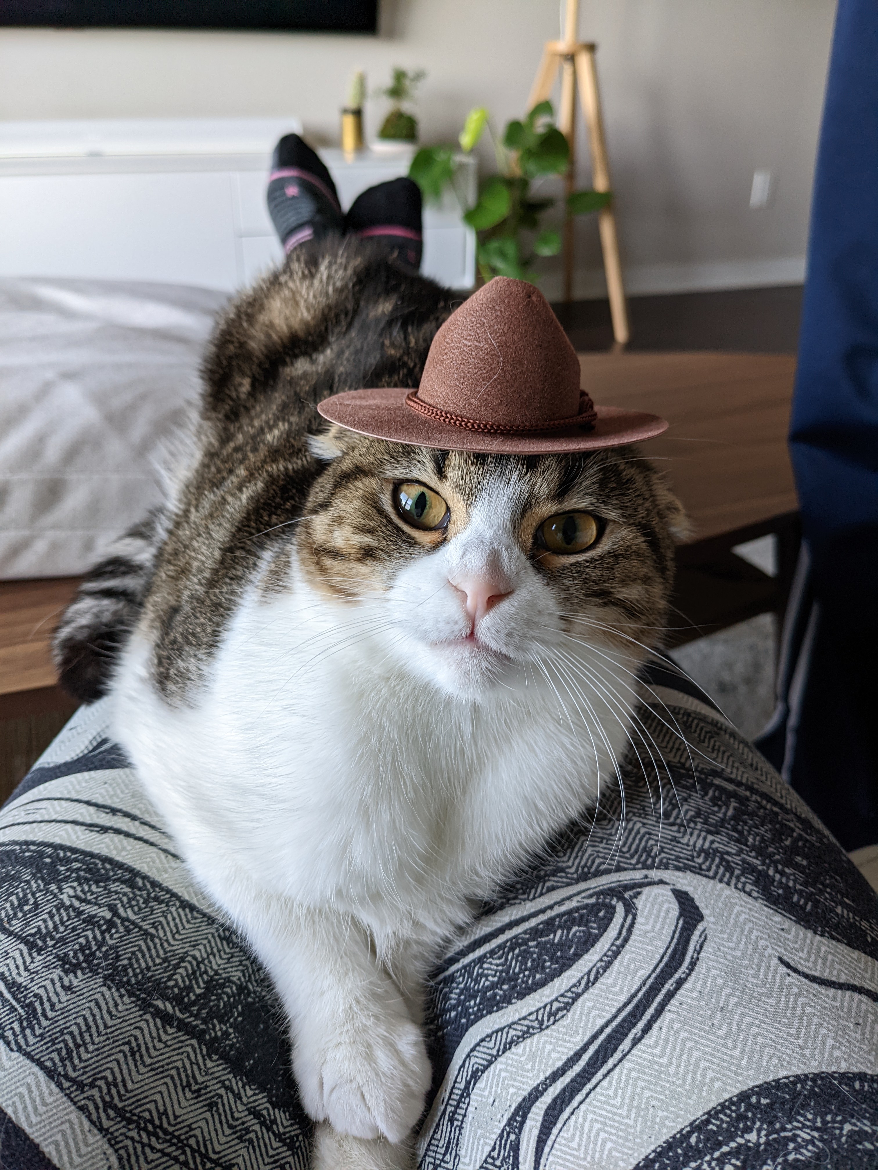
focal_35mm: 27
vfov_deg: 65.3
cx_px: 439
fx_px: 913
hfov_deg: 51.4
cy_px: 585
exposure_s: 1/60
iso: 69
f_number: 1.73
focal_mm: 4.38
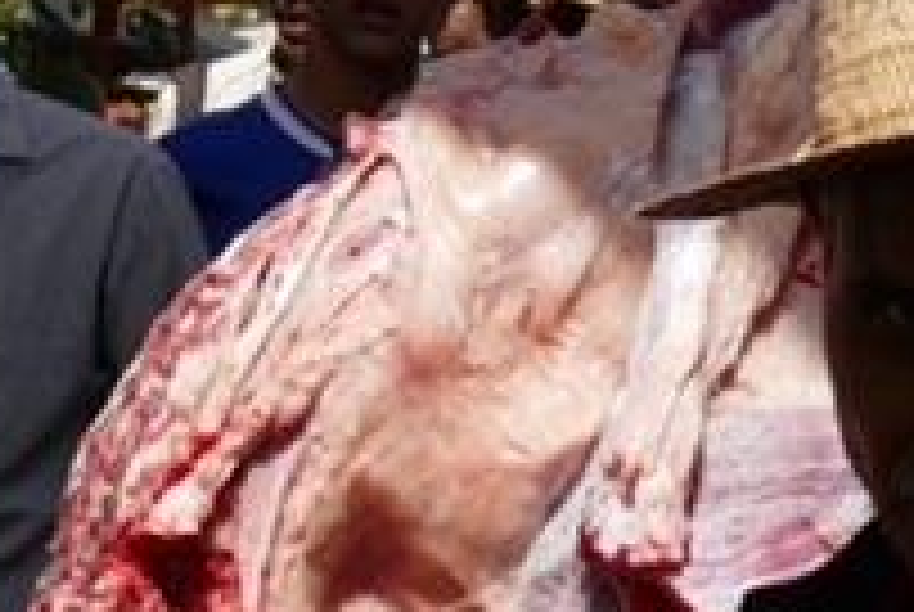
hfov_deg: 13.5
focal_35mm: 151
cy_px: 387
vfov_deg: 9.1
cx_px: 653
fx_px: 3839
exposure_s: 1/1000
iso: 125
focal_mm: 17.3
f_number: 5
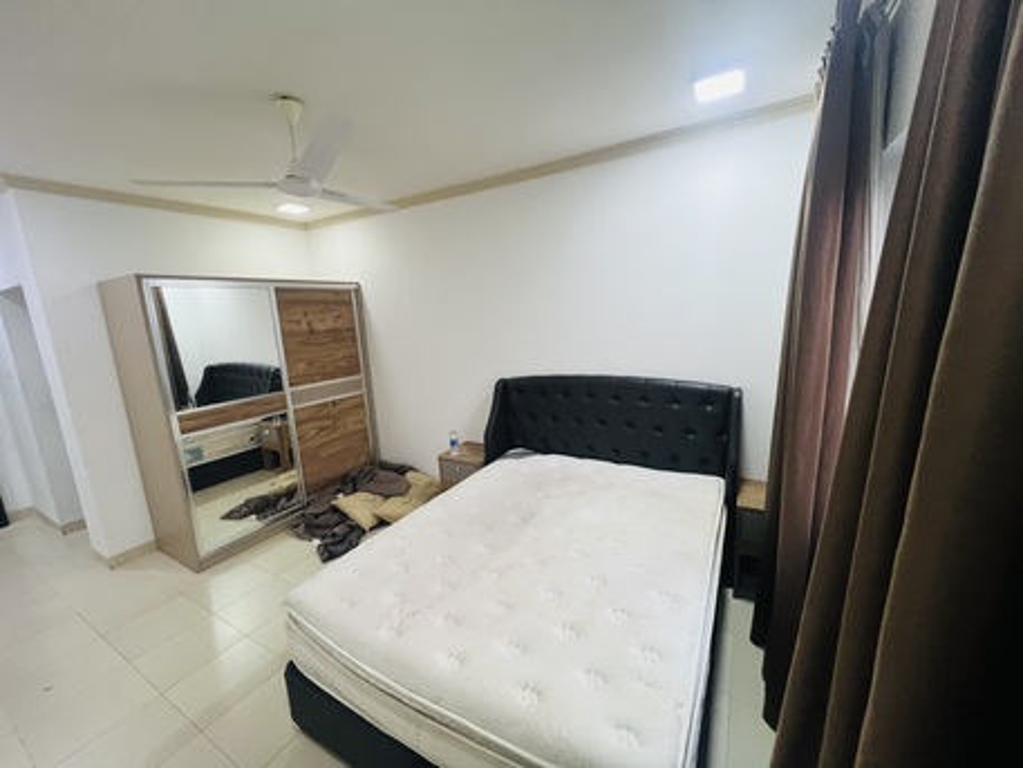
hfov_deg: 106.2
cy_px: 384
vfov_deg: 89.9
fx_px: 384
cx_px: 512
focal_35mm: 13
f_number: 1.8
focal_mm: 1.57
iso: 160
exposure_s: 1/50
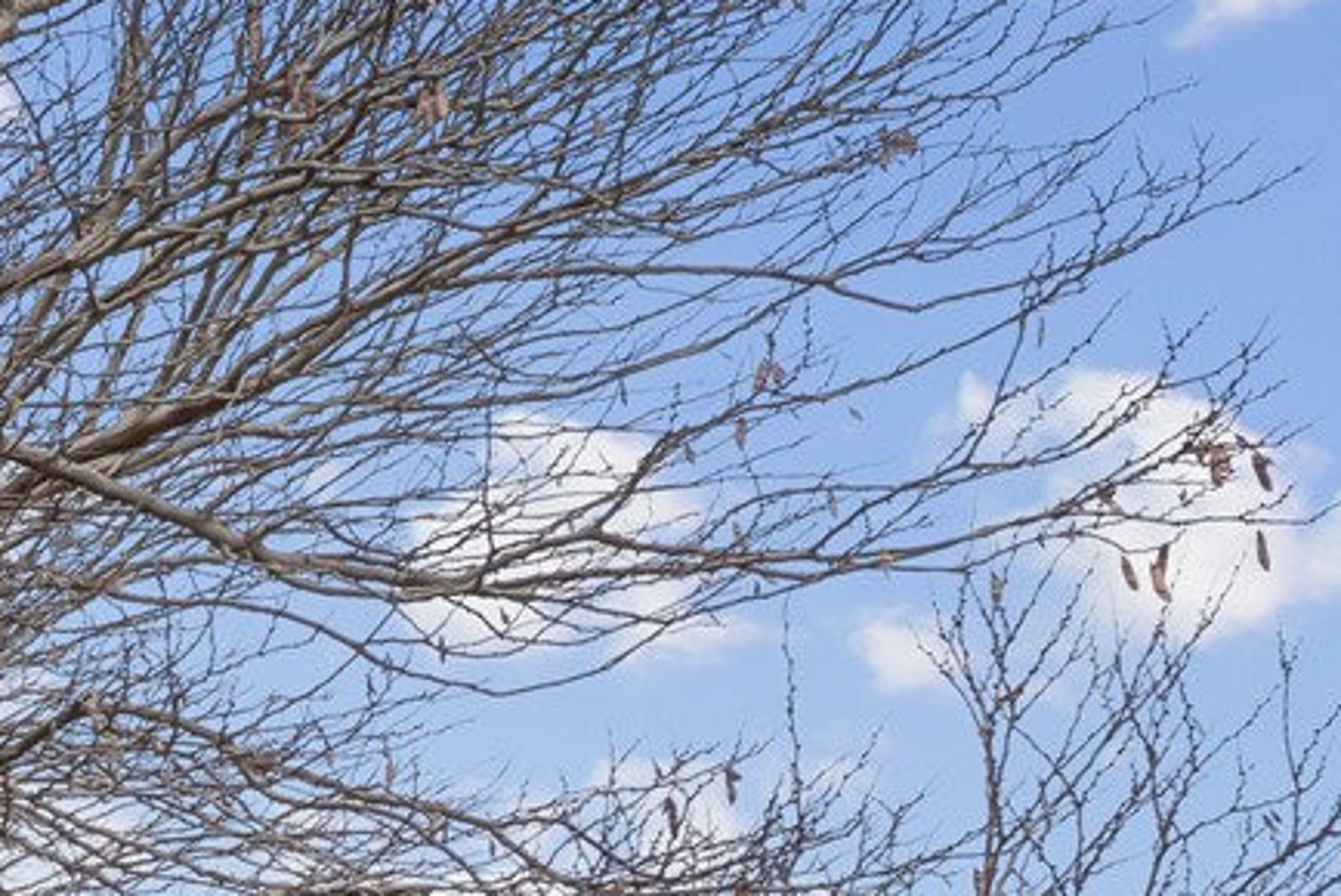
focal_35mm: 135
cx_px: -1845
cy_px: 1786
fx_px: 5032
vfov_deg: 9.5
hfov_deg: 12.2
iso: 400
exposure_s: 1/250
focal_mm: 27
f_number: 9
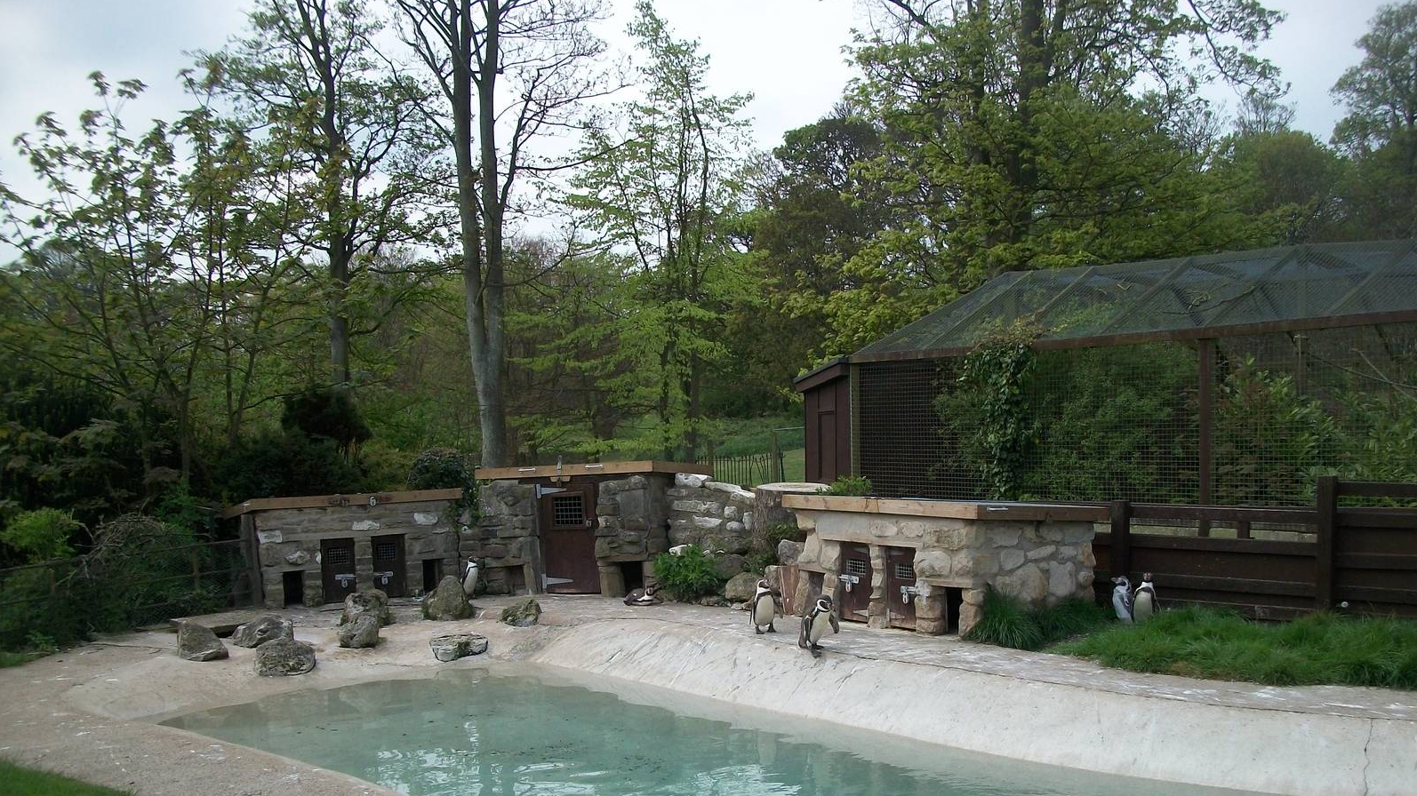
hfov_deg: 56.6
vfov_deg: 33.5
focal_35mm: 35
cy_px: 514
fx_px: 1315
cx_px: 709
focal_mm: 5.7
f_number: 2.9
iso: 80
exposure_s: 1/640
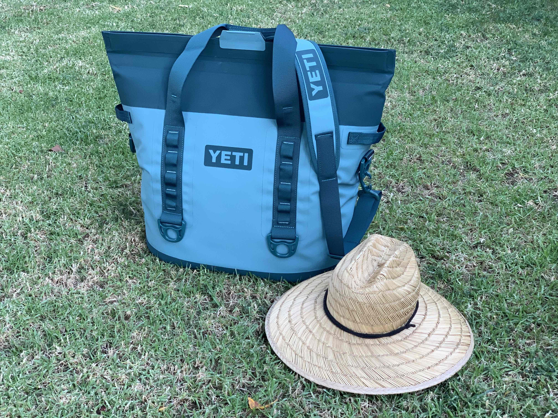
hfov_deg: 36.8
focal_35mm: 52
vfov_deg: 28.0
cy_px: 209
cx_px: 279
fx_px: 838
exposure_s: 1/122
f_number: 2.4
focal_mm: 6
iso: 125
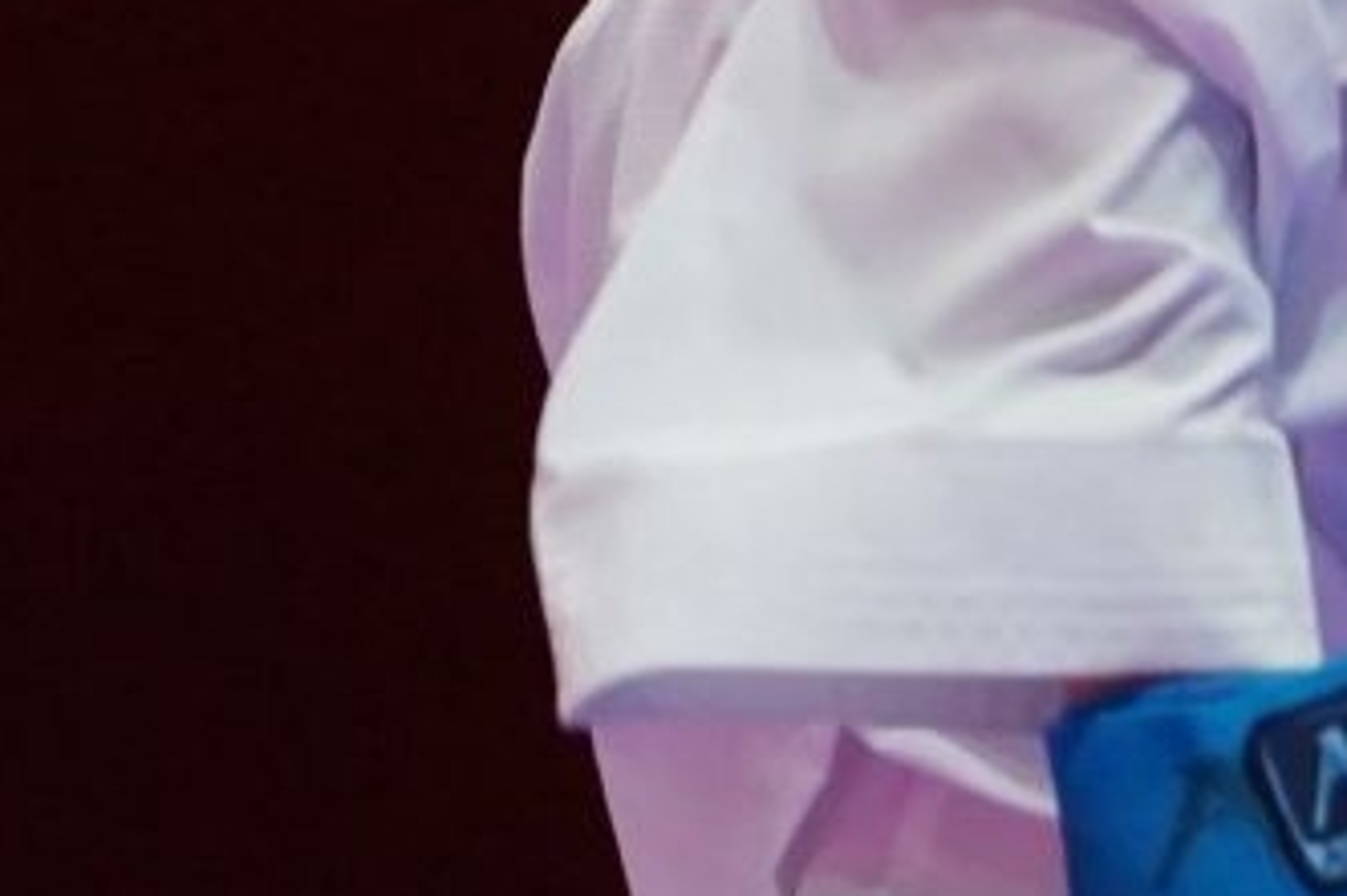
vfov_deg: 0.6
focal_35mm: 2280
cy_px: -1447
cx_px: 1862
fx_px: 85264
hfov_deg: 0.9
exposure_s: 1/1000
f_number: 4
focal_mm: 280
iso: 2500
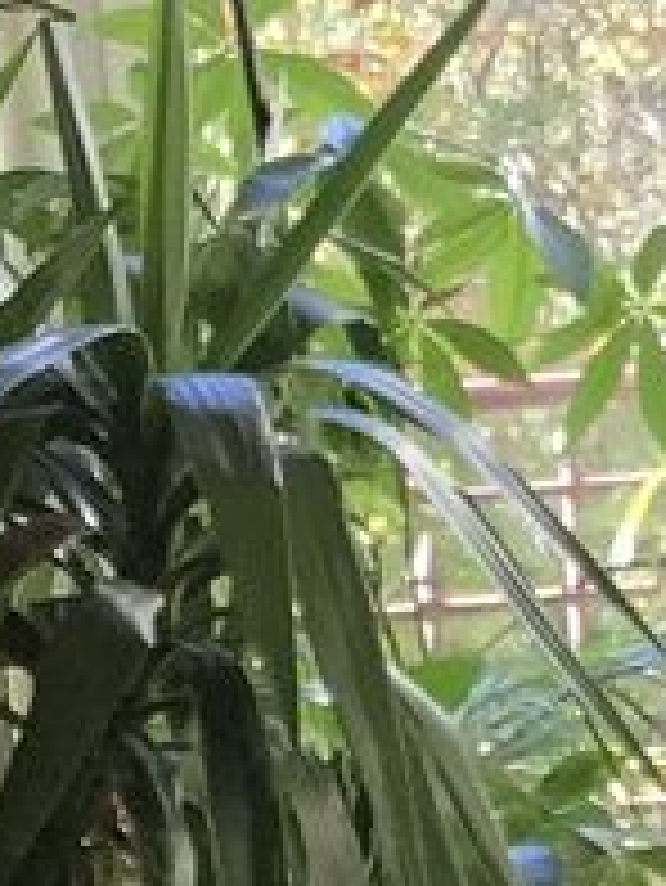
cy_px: 738
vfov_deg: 12.5
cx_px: 972
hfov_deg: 9.2
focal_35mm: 157
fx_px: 4023
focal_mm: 3.3
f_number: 2.4
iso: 80
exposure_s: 1/120
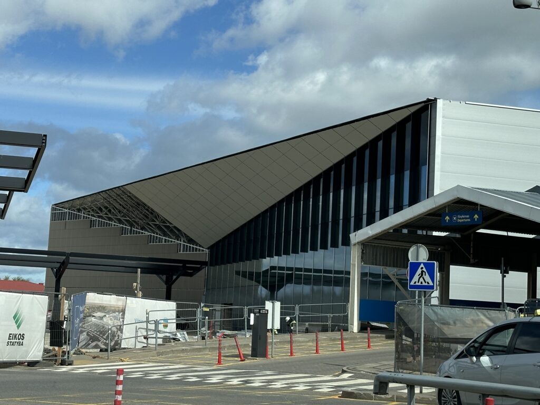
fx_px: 749
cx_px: 270
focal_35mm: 48
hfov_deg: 39.7
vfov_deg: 30.3
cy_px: 202
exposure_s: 1/5263
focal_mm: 6.86
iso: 64
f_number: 1.78
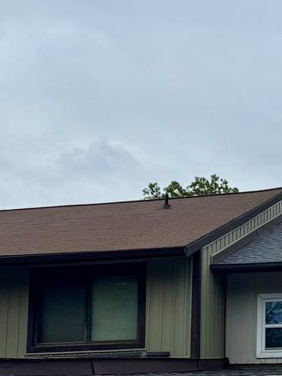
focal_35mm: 84
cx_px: 316
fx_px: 913
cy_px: 397
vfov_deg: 22.2
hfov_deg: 17.0
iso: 80
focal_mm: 6.76
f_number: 1.78
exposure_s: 1/3425
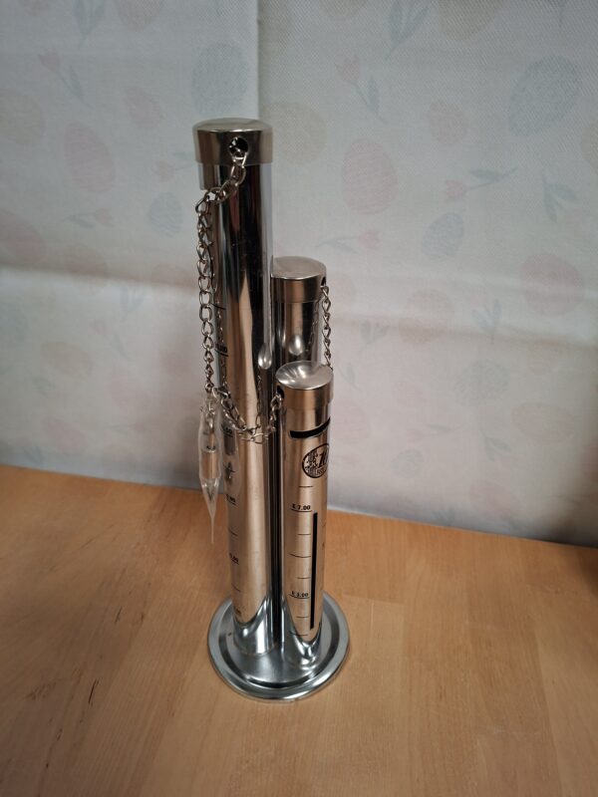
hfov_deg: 58.9
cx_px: 299
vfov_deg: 73.9
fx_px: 530
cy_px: 398
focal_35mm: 23
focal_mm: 5.54
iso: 250
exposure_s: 1/60
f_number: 1.8
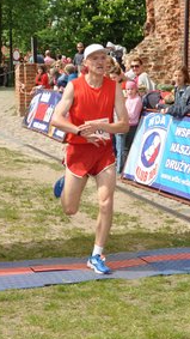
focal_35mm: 90
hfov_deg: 13.4
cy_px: 95
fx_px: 809
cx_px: 49
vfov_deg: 23.4
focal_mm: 25
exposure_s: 1/200
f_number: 14
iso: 200
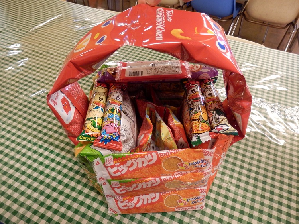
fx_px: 216
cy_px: 112
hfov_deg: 69.4
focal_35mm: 25
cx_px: 150
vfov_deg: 54.9
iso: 400
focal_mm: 4.5
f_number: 3
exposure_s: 1/30
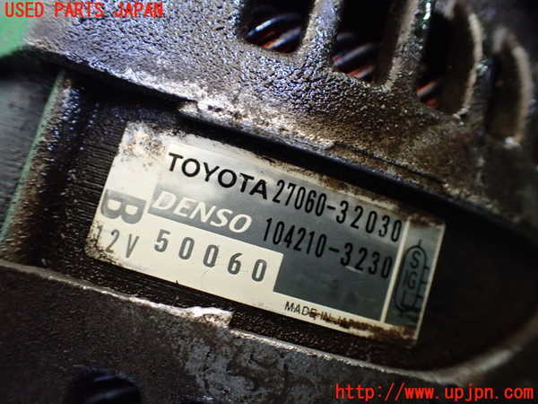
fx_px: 466
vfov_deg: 46.8
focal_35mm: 30
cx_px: 269
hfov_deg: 60.0
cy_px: 202
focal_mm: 5.4
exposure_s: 1/30
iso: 1000
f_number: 2.3
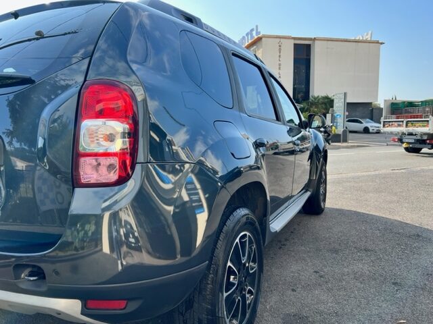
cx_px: 216
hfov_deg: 67.3
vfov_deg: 53.1
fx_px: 325
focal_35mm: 26
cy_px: 162
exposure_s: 1/1295
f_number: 1.5
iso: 50
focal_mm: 5.7
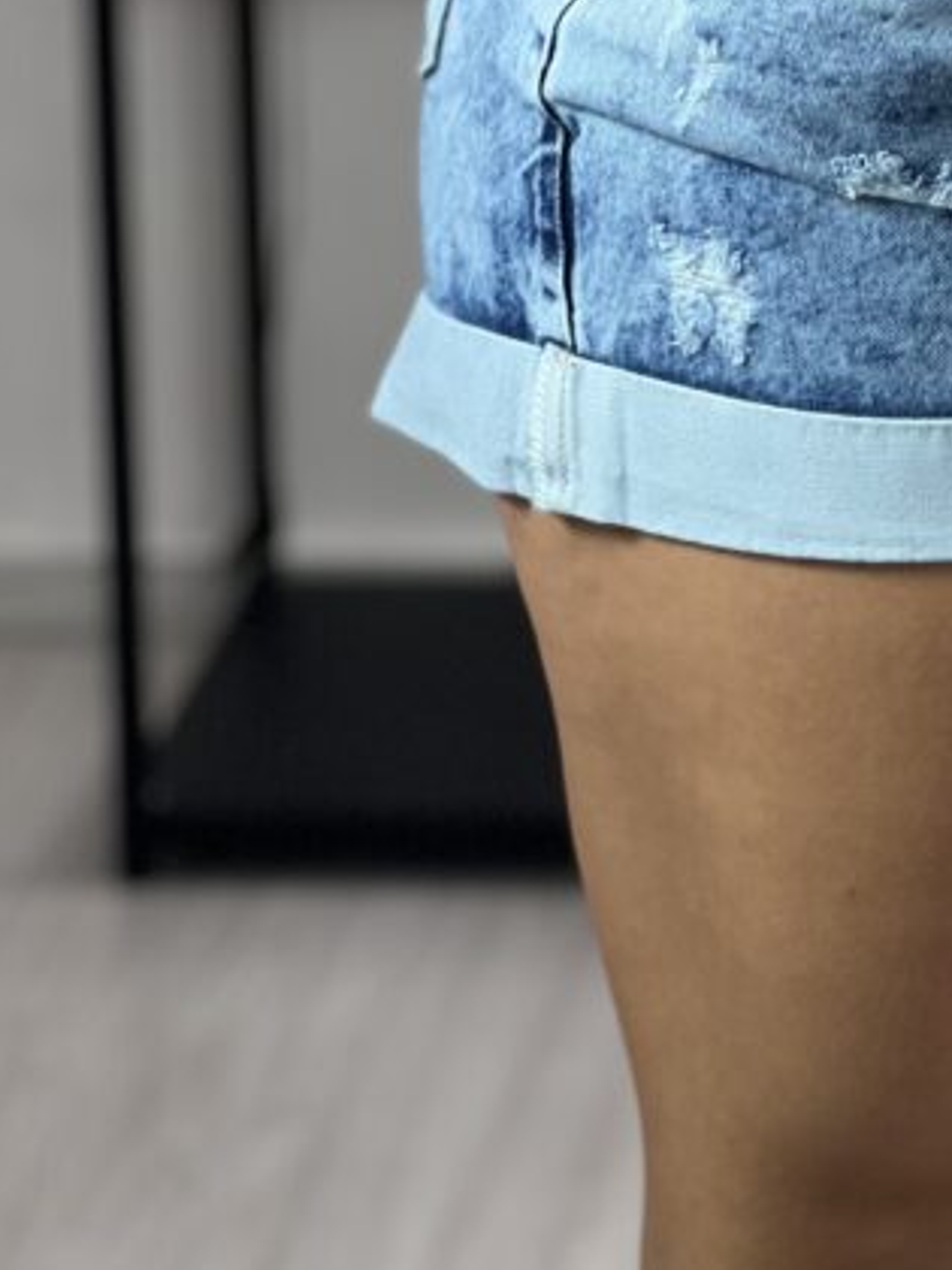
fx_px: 6270
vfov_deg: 11.5
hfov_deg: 8.6
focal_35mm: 171
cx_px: 1043
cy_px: 231
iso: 125
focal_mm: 9
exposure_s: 1/120
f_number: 2.8
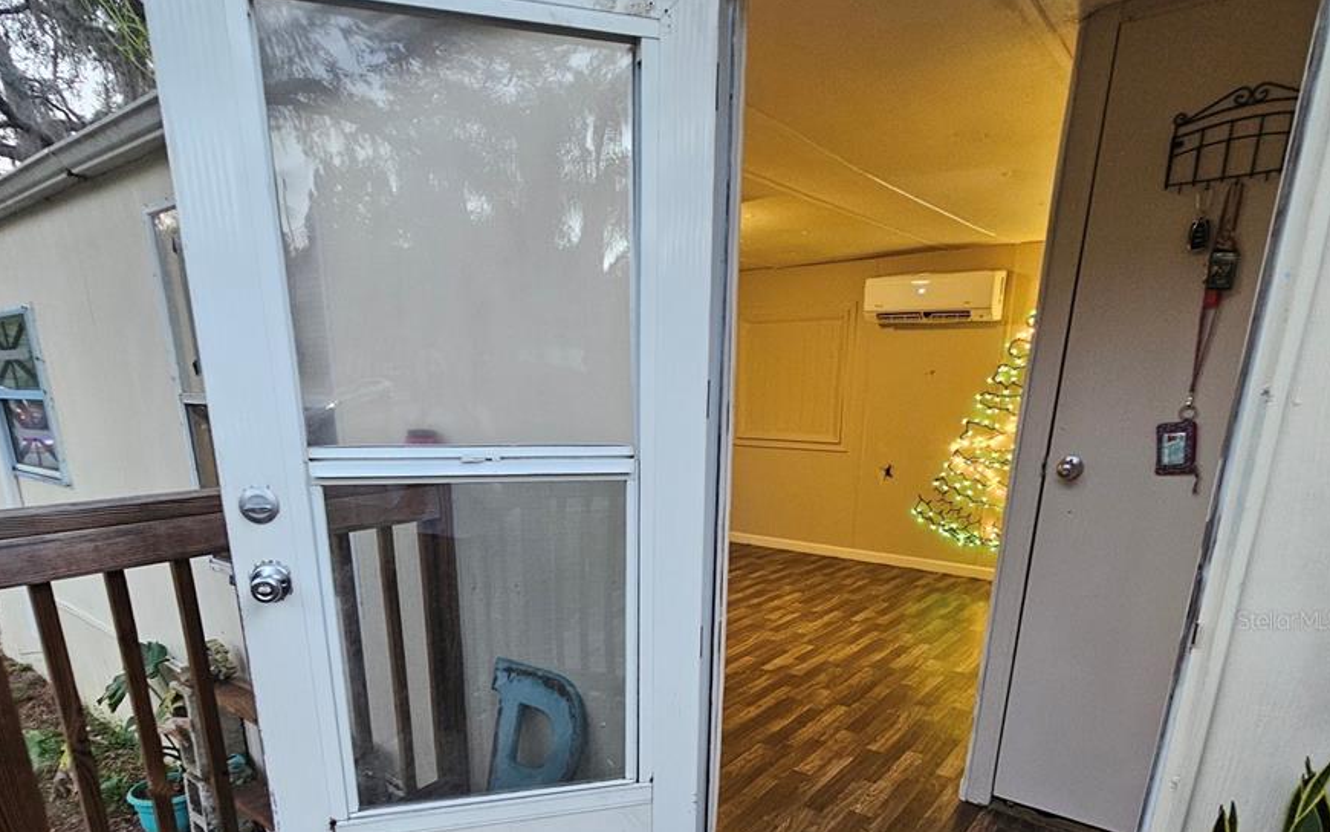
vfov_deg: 59.1
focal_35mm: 19
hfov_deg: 88.0
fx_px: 689
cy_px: 619
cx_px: 657
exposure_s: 1/30
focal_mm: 2.2
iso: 500
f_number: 2.2
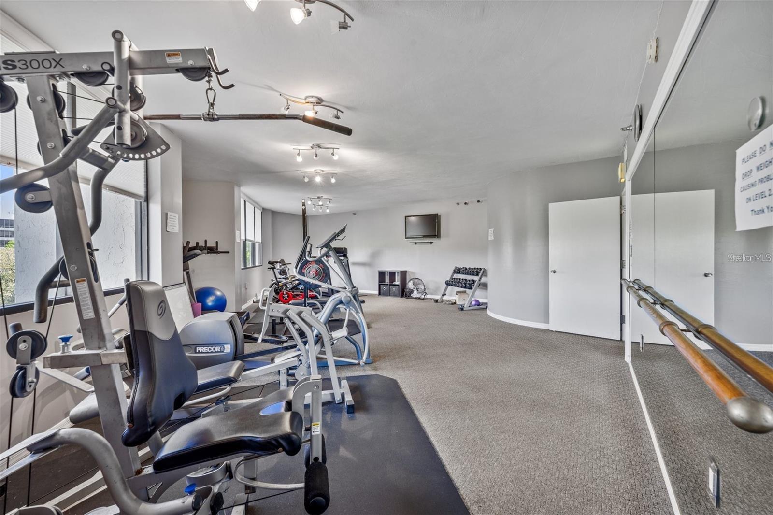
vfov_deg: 81.2
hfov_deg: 104.3
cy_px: 258
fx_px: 301
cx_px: 386
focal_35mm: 14
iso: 400
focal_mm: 14
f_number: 8
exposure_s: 1/5
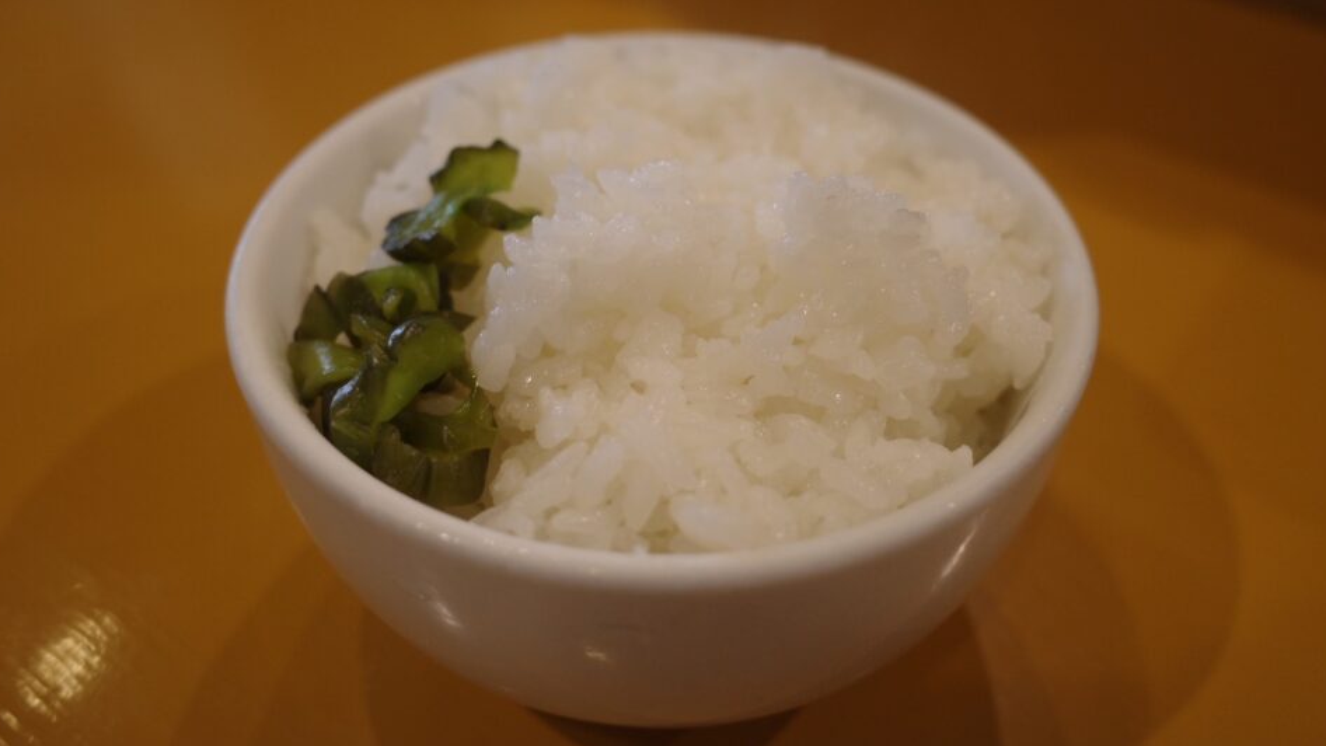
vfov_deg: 37.7
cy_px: 308
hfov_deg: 62.6
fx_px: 1090
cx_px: 656
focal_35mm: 31
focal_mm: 18.3
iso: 500
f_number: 2.8
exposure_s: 1/30
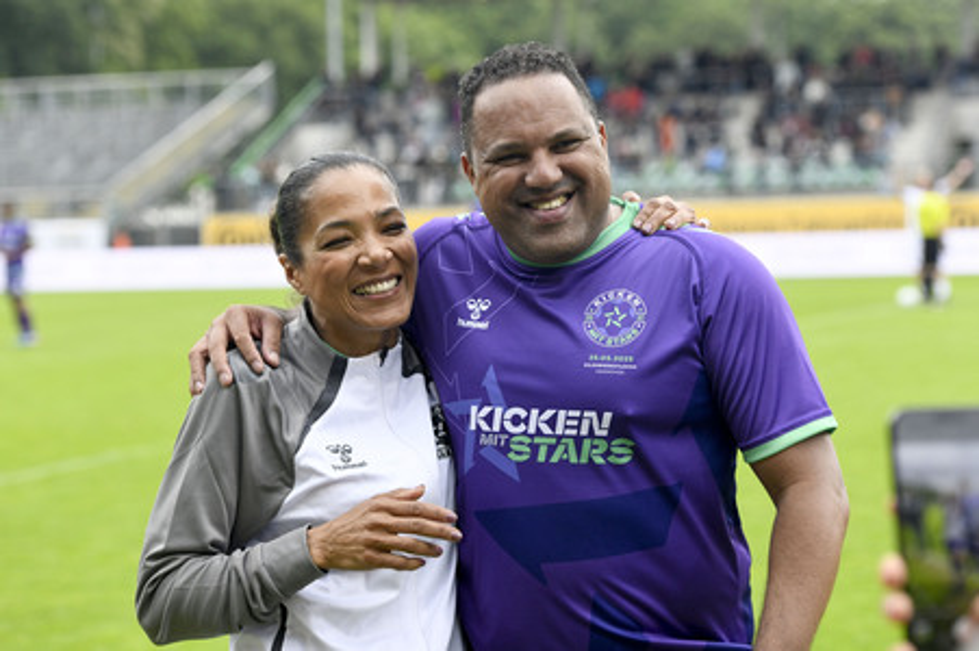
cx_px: 490
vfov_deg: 14.8
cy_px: 326
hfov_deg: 22.2
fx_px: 2500
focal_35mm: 92
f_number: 5
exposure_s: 1/1250
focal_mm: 92
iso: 1000
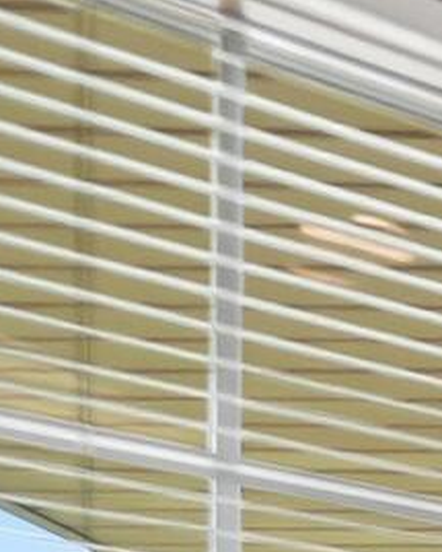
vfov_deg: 15.5
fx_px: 1714
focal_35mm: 105
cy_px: 1009
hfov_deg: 10.5
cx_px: 1314
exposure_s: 1/1500
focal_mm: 10
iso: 125
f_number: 4
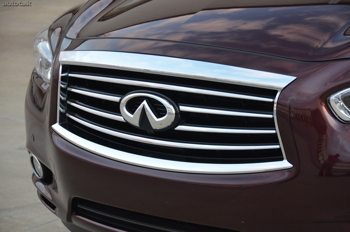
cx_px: 175
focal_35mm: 120
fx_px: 1164
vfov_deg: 11.4
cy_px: 116
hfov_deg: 17.1
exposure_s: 1/160
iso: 1600
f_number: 5
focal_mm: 80
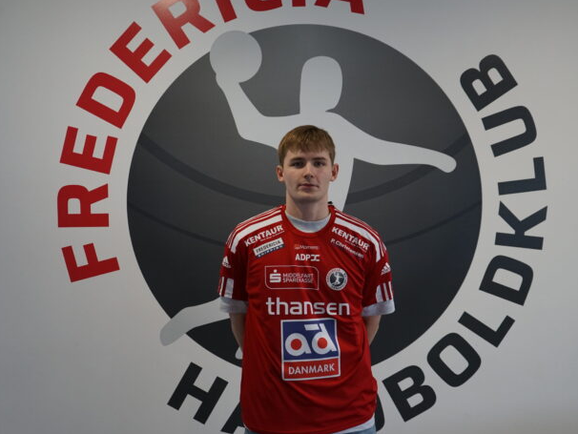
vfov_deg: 44.2
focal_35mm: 32
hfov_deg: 56.7
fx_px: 535
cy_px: 217
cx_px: 321
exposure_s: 1/160
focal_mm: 29
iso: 1250
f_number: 4
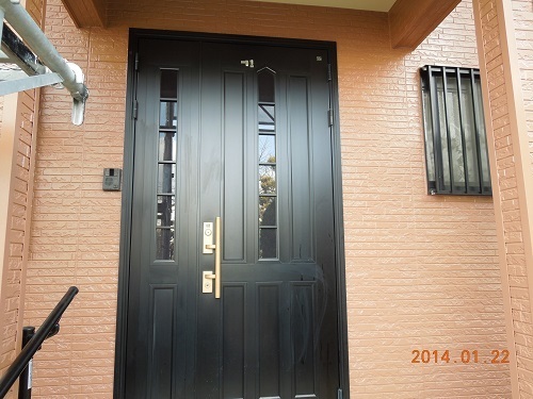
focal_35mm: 25
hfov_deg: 69.4
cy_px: 200
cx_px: 266
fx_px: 385
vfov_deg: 54.9
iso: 125
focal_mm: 4.5
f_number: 3.3
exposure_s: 1/30
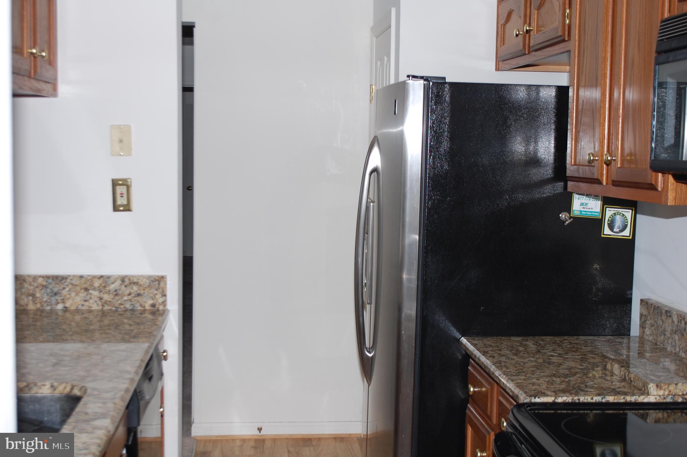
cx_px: 344
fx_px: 915
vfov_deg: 28.0
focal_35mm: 48
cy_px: 228
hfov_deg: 41.2
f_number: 5
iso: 200
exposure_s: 1/60
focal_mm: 32
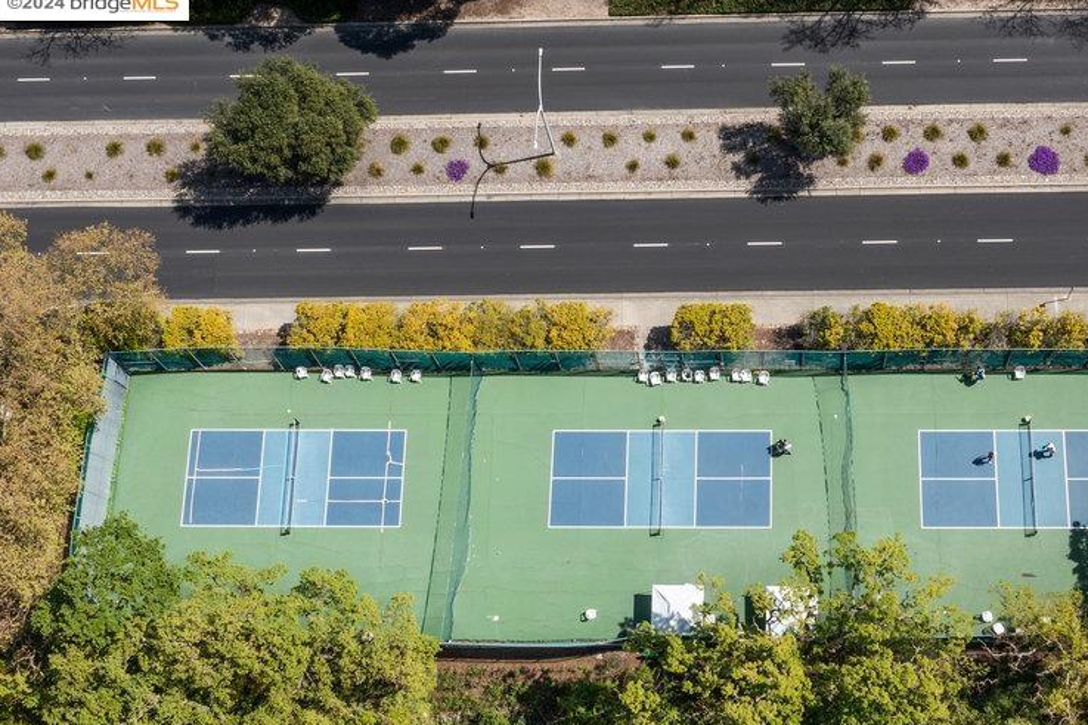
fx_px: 1148
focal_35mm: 38
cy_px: 470
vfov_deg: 34.8
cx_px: 734
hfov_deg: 49.7
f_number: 5.6
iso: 100
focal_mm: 10.26
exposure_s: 1/320
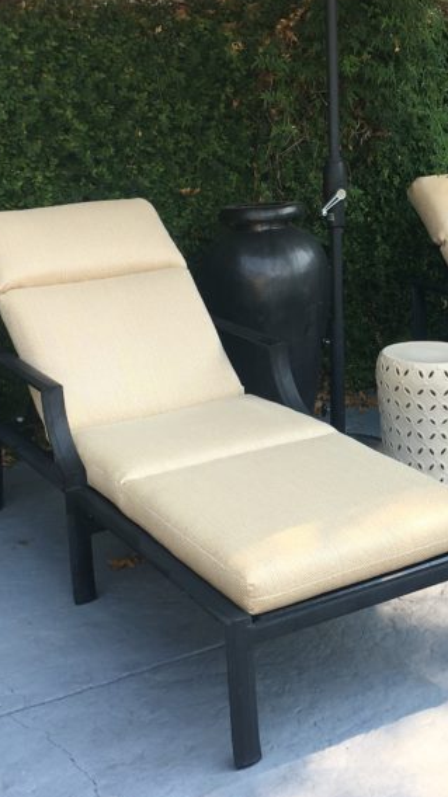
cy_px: 302
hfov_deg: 20.8
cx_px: 360
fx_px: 1205
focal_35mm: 57
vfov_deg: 36.4
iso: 25
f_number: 2.2
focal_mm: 4.15
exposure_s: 1/416
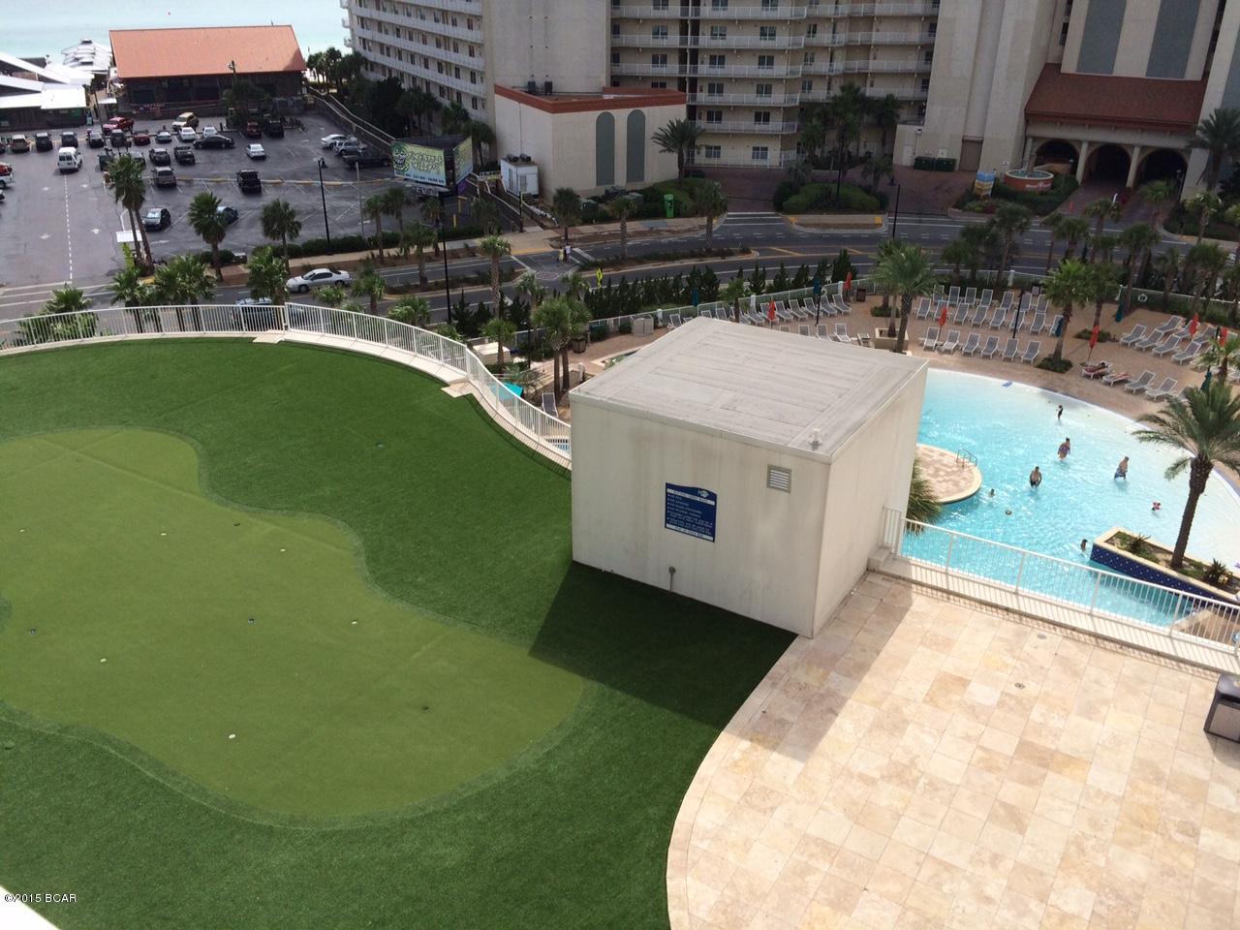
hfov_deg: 61.7
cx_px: 620
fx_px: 1039
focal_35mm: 29
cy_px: 465
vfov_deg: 48.2
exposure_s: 1/1953
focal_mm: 4.15
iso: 32
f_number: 2.2
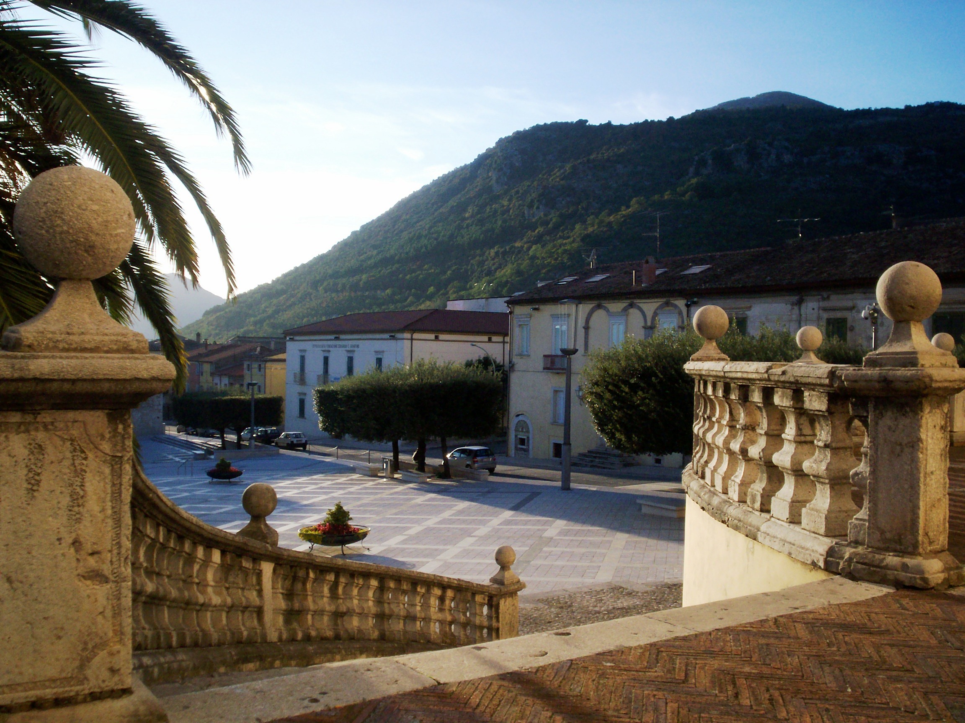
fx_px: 1004
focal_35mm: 36
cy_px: 362
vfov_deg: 39.7
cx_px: 482
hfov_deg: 51.4
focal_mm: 5.9
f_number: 4.5
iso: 100
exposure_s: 1/463
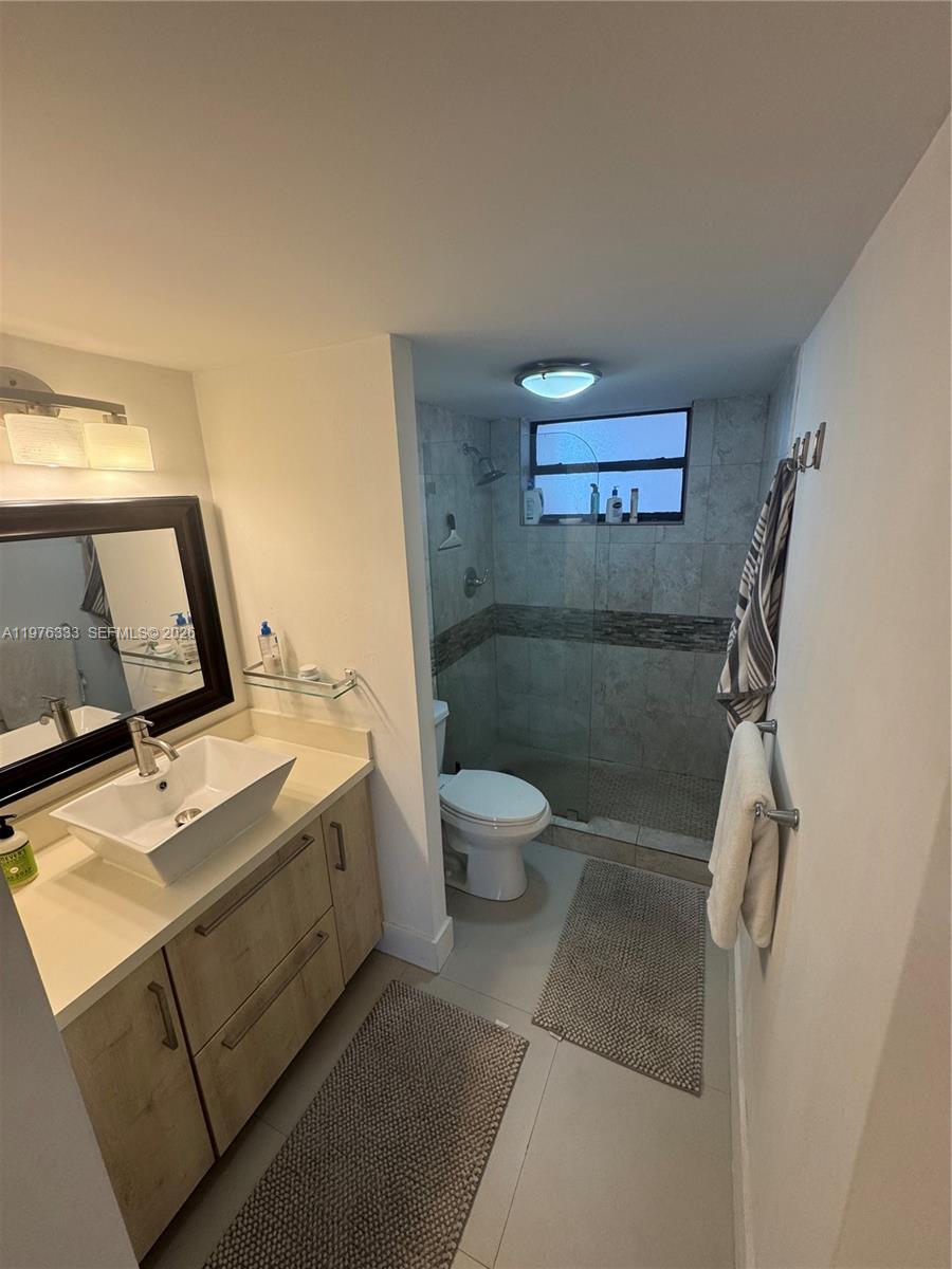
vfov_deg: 102.1
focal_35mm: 14
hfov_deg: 85.7
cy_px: 634
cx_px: 476
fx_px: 513
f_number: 2.2
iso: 160
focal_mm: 2.22
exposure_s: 1/120
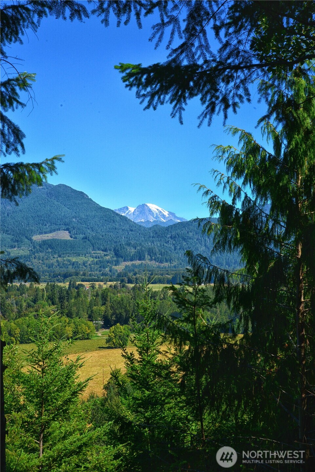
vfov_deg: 41.1
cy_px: 236
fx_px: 629
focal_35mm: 48
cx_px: 158
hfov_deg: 28.1
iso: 200
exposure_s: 1/250
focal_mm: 48
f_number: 16
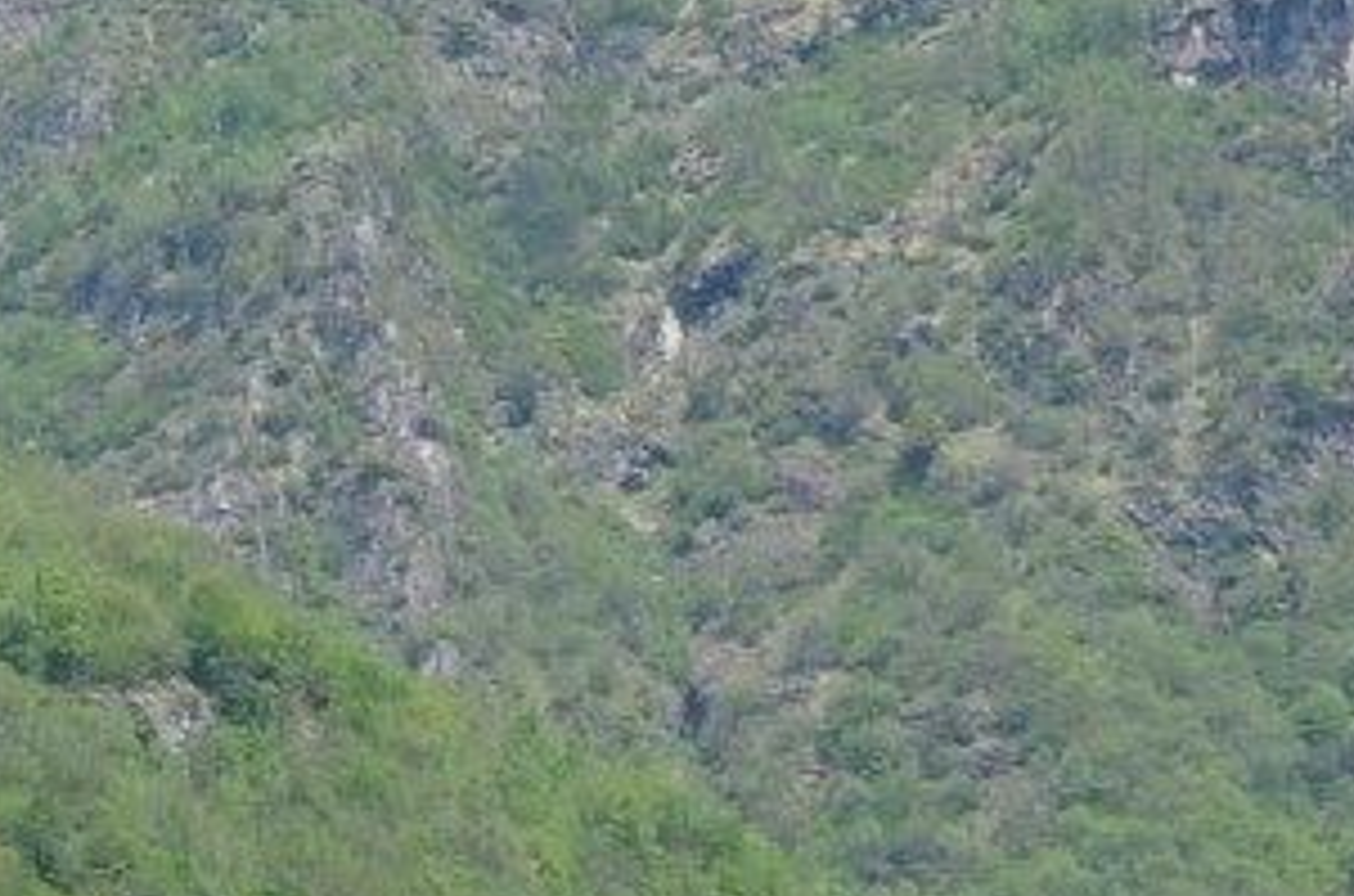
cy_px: 2537
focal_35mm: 279
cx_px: -1957
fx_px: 10466
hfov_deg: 7.0
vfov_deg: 4.7
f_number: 8
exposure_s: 1/250
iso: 140
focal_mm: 28
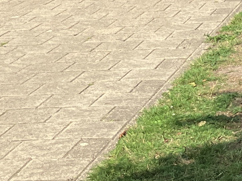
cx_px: 372
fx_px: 1077
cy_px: -246
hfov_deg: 12.2
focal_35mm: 154
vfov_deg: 8.8
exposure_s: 1/1473
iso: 32
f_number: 1.8
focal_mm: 3.99
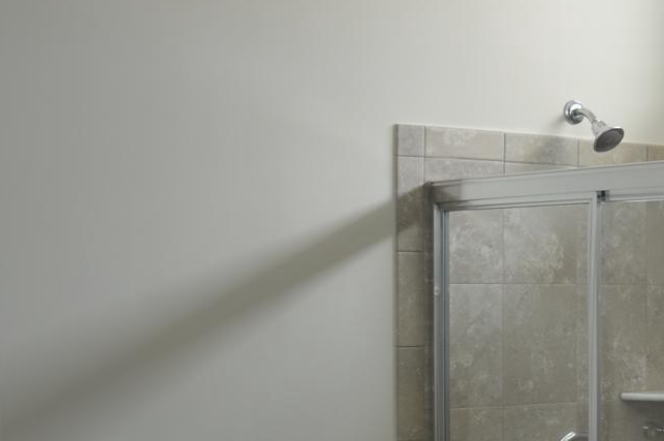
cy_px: 401
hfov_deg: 21.3
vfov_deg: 15.6
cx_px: 879
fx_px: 1584
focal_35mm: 86
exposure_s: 1/13
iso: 100
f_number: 3.5
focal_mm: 18
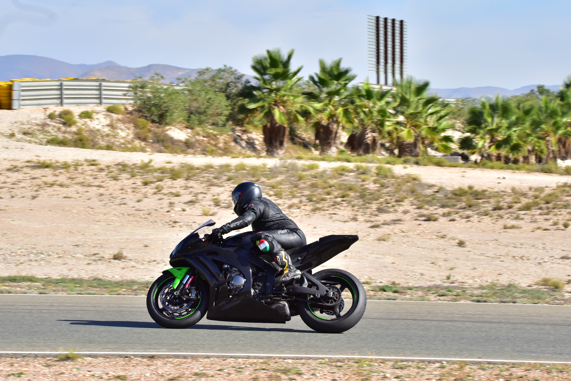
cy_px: 190
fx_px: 2379
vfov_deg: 9.1
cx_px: 286
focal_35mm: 150
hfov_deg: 13.7
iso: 1600
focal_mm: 150
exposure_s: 1/800
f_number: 18
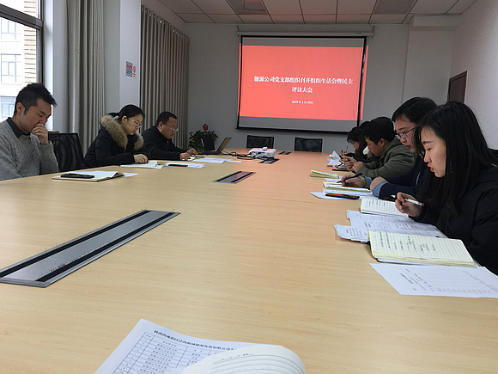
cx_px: 246
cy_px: 181
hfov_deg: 60.0
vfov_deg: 46.8
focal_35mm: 30
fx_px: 432
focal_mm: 4.15
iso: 50
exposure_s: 1/33
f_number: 2.2
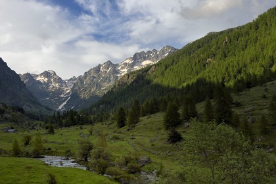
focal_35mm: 38
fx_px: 291
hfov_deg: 50.7
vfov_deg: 35.1
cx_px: 138
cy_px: 92
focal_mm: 38
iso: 200
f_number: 8
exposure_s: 1/320
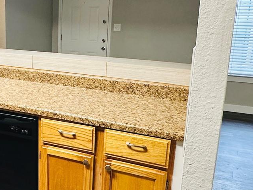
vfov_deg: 32.2
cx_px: 50
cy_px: 93
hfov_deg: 40.3
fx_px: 329
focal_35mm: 45
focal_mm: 2.22
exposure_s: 1/60
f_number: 2.2
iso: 200
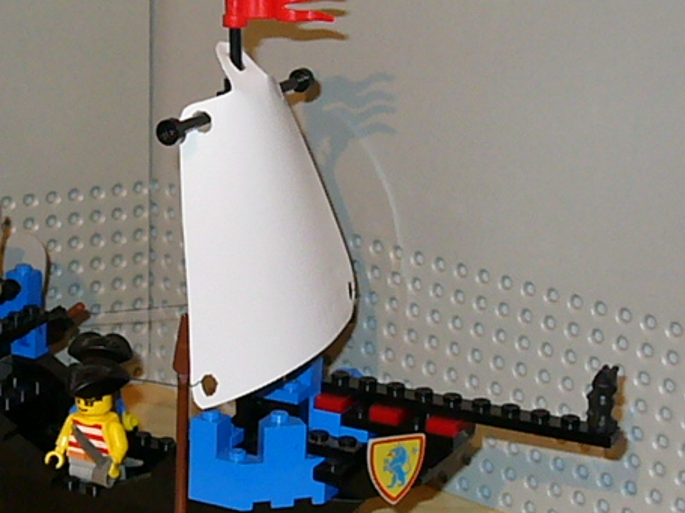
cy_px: 236
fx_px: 1919
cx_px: 217
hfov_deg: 20.2
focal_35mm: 97
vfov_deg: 15.2
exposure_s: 1/30
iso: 800
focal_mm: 11.4
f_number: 3.2
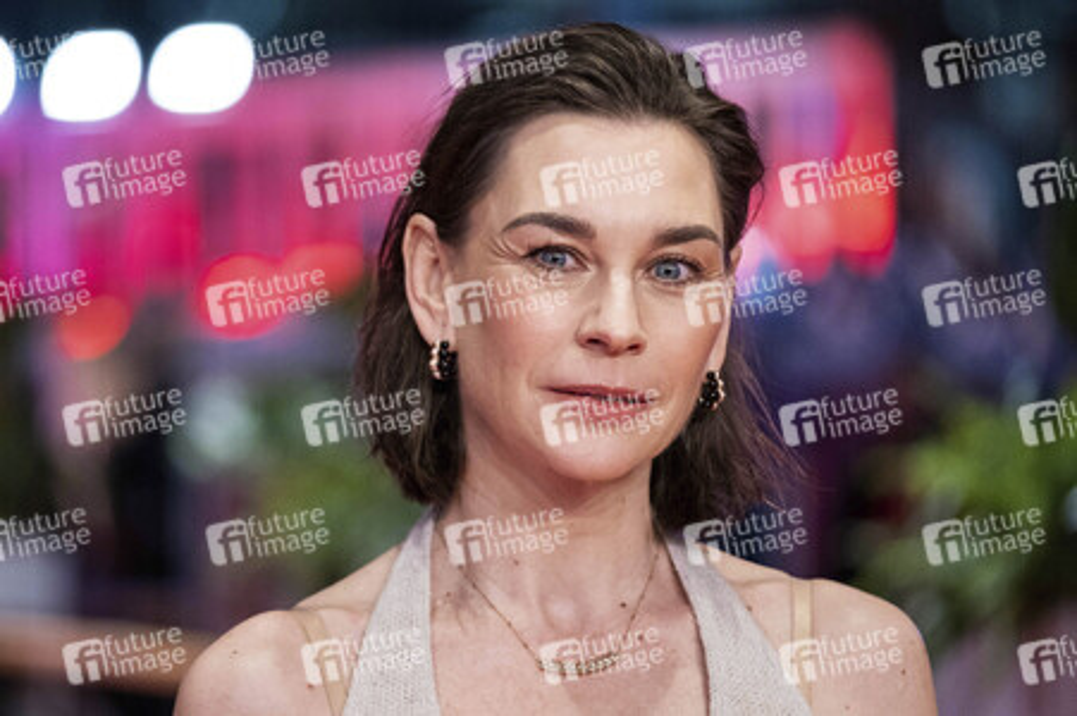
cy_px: 358
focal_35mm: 210
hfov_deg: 9.8
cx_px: 538
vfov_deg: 6.5
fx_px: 6278
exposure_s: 1/220
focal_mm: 140
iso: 2500
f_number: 2.8
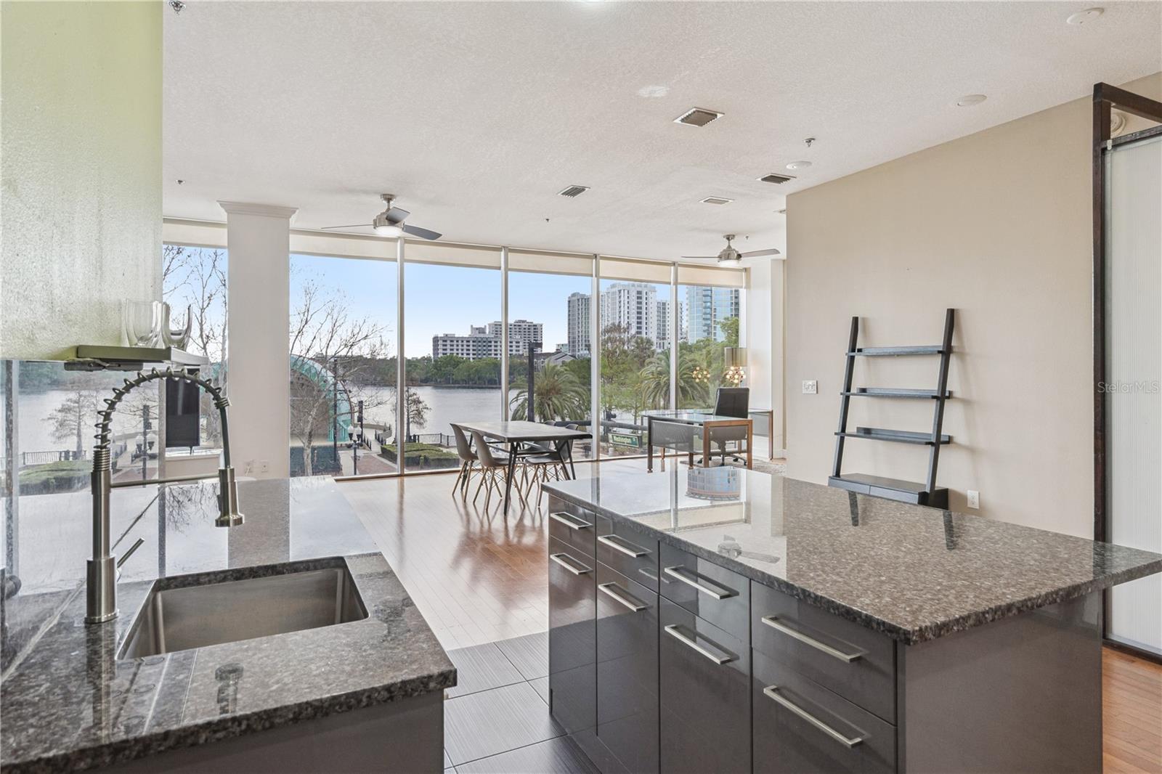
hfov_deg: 86.9
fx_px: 613
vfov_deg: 64.5
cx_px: 581
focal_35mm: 19
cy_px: 387
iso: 400
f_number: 9
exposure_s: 1/320
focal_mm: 19
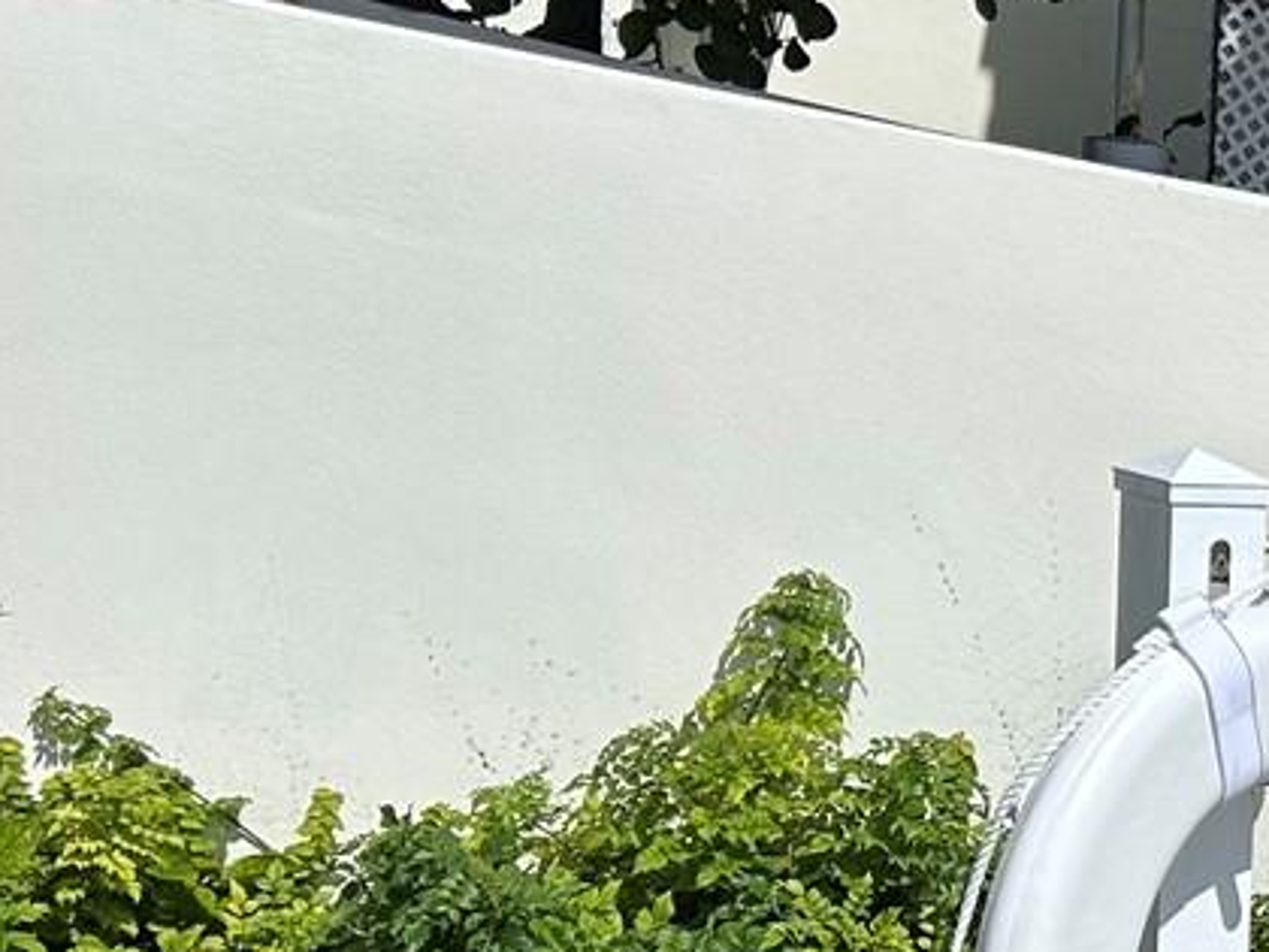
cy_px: 1018
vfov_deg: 14.6
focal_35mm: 99
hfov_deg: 18.0
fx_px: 3629
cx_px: 1807
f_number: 1.5
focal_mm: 5.7
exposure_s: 1/12658
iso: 50
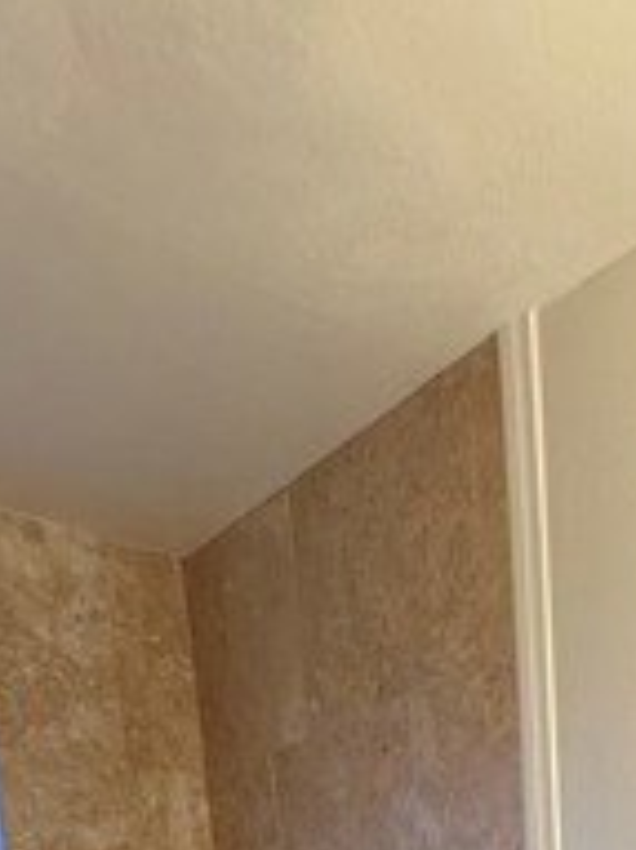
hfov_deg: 29.8
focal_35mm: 47
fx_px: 1153
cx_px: 551
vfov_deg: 26.6
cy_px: 1326
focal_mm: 2.22
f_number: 2.2
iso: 200
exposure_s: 1/60
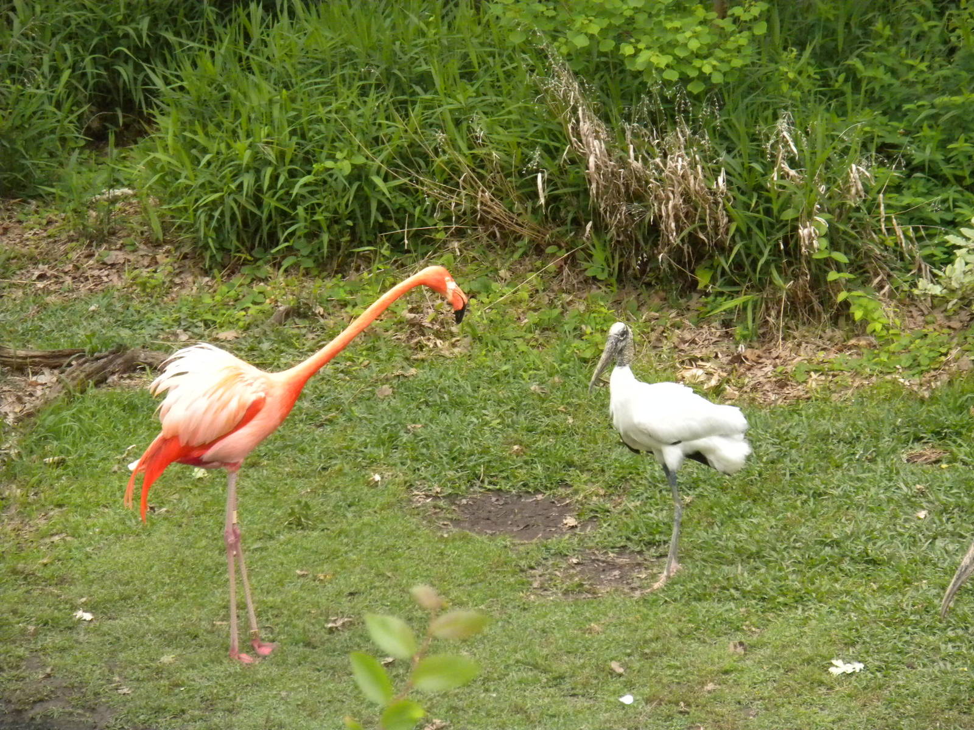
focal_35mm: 238
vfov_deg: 6.2
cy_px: 365
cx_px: 487
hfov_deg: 8.3
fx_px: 6697
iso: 437
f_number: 5.2
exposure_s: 1/340
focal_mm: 42.1
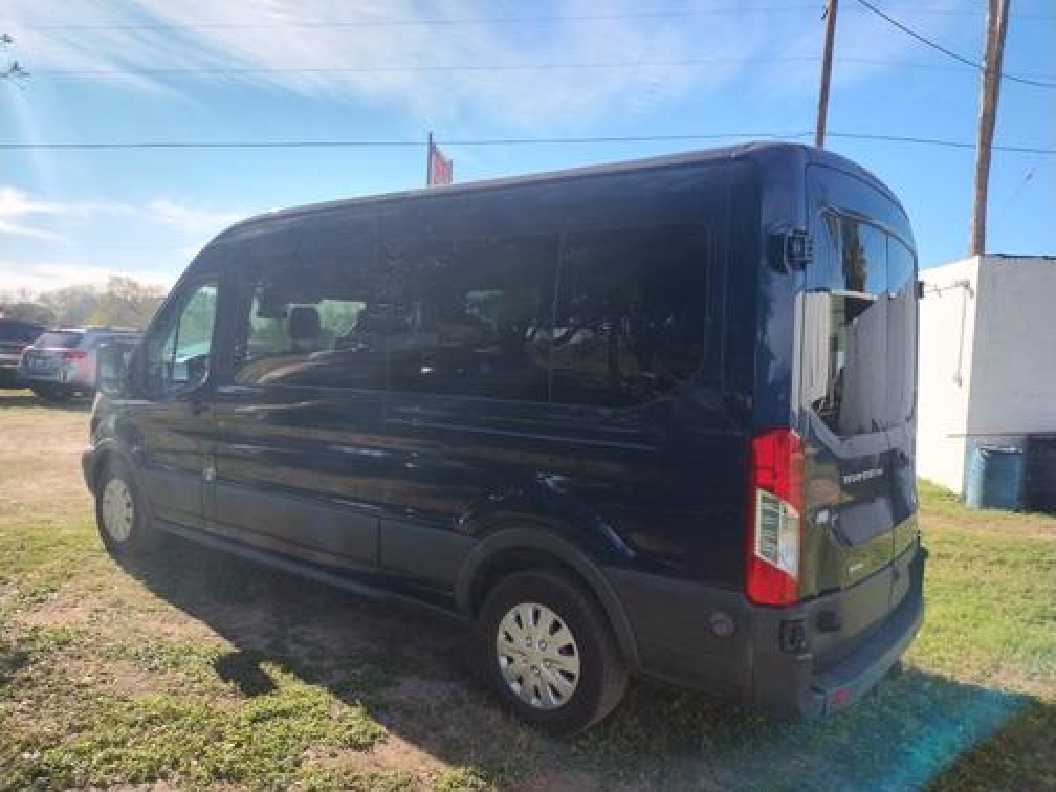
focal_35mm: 25
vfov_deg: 54.9
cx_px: 528
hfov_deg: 69.4
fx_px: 763
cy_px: 396
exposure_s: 1/2644
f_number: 1.7
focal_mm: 4.71
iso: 100
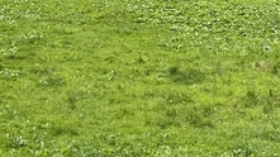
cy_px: -144
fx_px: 1098
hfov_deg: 14.4
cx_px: 30
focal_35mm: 148
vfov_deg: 7.9
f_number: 1.8
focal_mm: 4.25
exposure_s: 1/460
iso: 32
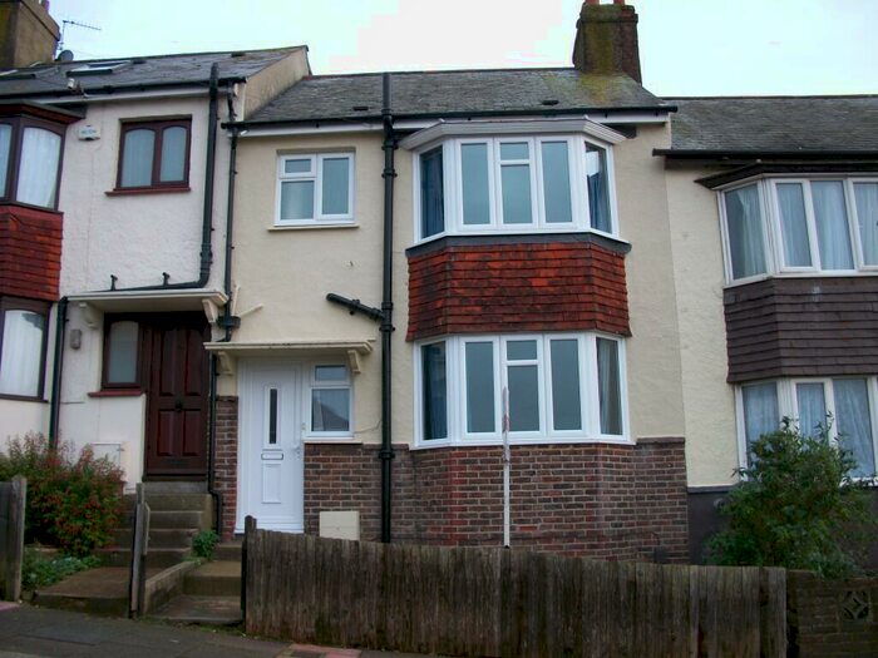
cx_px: 439
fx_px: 888
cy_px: 329
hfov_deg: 52.6
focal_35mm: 35
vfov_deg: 40.7
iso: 80
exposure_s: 1/30
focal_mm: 6.3
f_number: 3.1
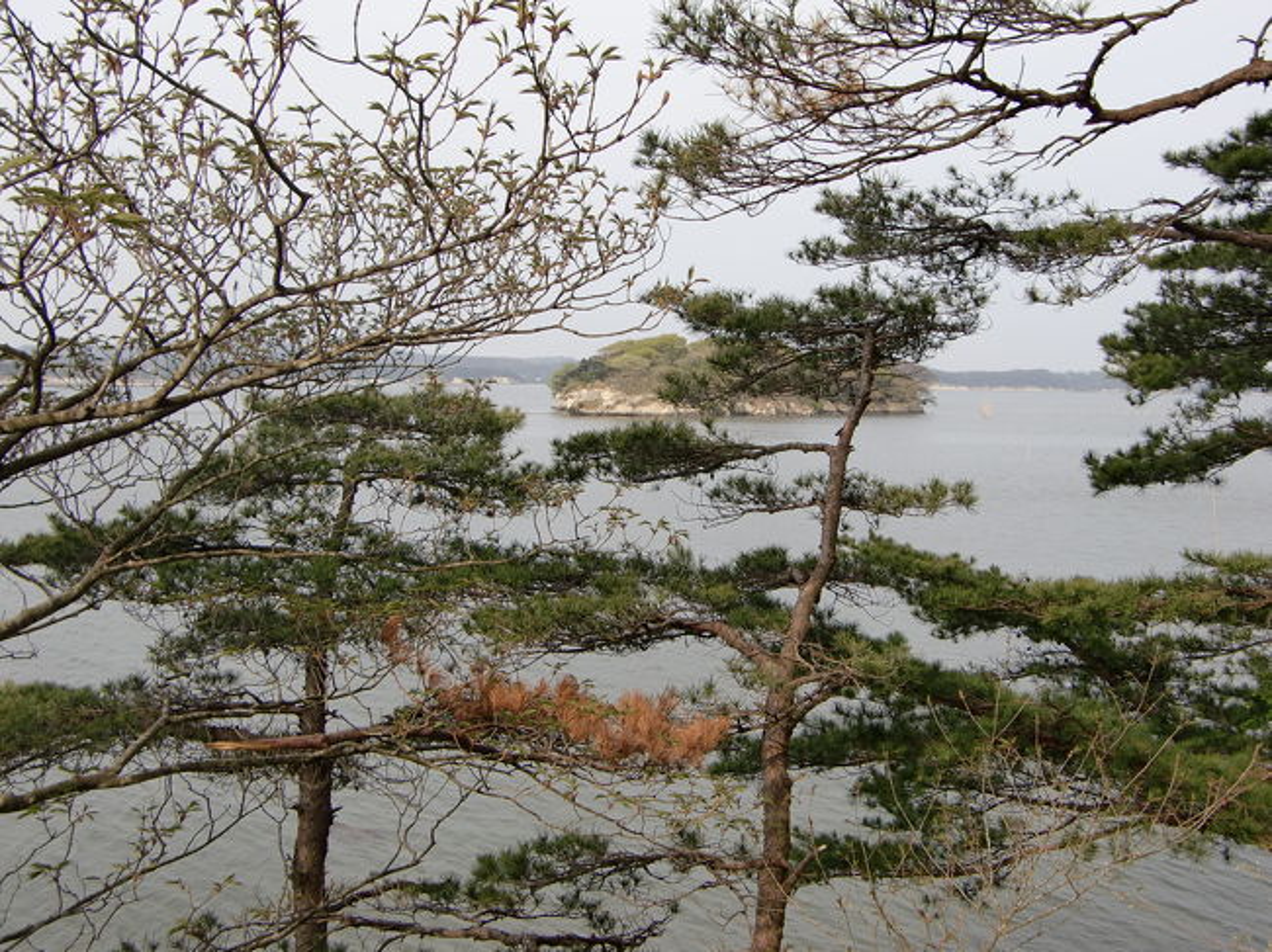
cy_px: 476
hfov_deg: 47.9
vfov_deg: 36.8
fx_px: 1433
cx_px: 636
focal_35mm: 39
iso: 64
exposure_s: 1/640
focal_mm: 6.9
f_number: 3
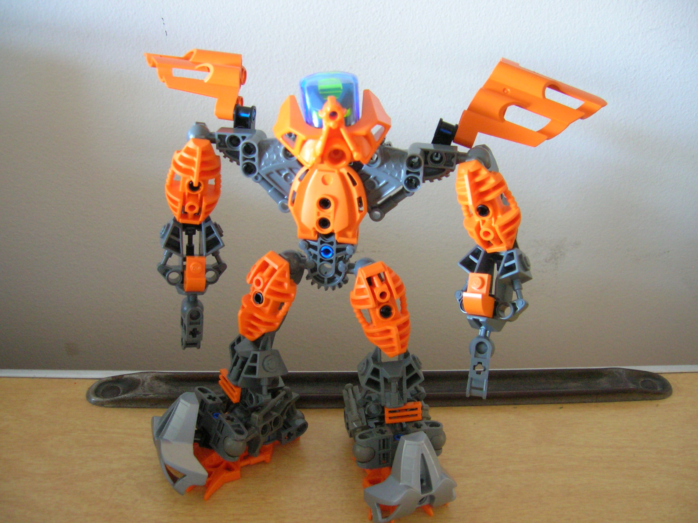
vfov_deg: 41.7
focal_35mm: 34
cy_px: 262
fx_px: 685
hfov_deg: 54.0
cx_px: 349
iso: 200
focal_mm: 5.7
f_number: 2.9
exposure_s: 1/1.9
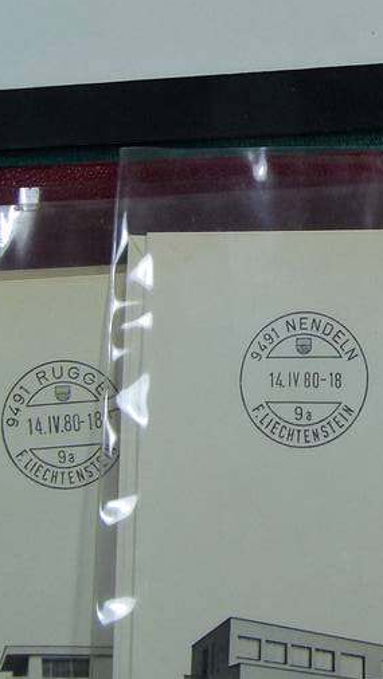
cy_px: 168
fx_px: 1551
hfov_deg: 13.8
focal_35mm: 86
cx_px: 411
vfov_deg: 24.4
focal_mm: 7
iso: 100
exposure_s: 1/100
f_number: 4
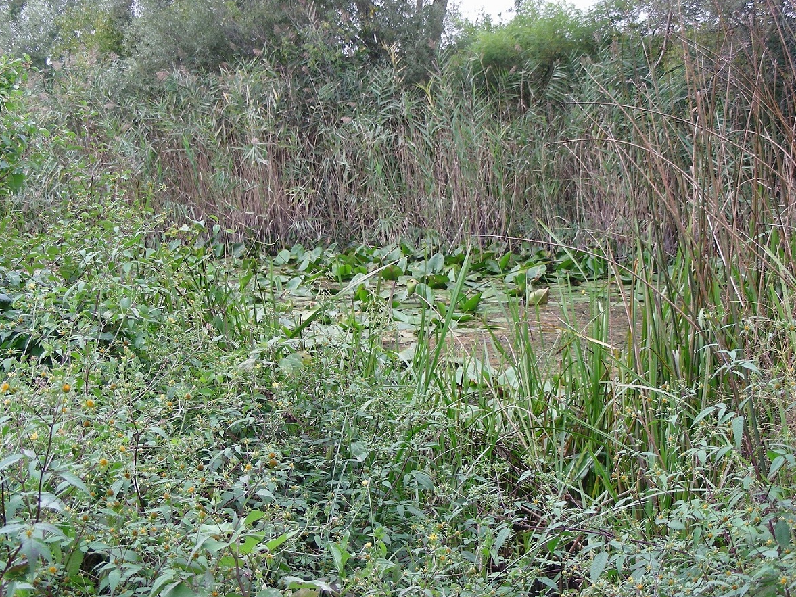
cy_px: 298
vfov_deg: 24.8
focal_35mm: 59
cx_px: 395
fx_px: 1357
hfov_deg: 32.7
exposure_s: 1/51.8
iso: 50
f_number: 3.5
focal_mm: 9.7
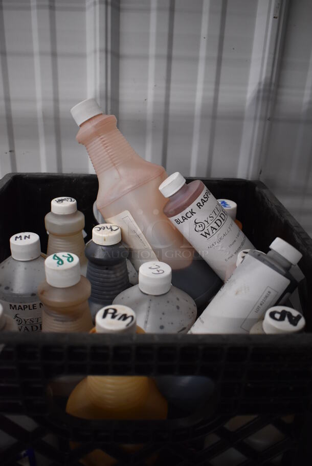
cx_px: 156
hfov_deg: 40.0
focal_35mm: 33
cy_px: 233
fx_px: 428
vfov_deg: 57.2
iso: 1250
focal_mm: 22
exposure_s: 1/125
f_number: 3.8
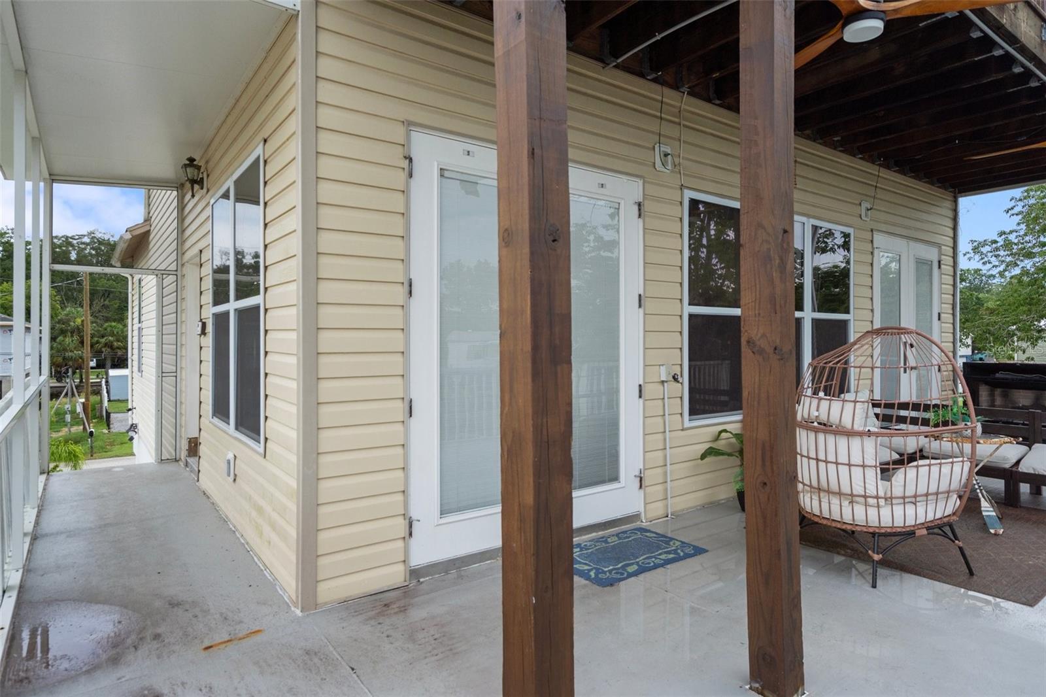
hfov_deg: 84.0
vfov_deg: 61.9
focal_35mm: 20
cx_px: 523
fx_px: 581
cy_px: 348
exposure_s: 1/800
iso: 400
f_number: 8
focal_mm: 20
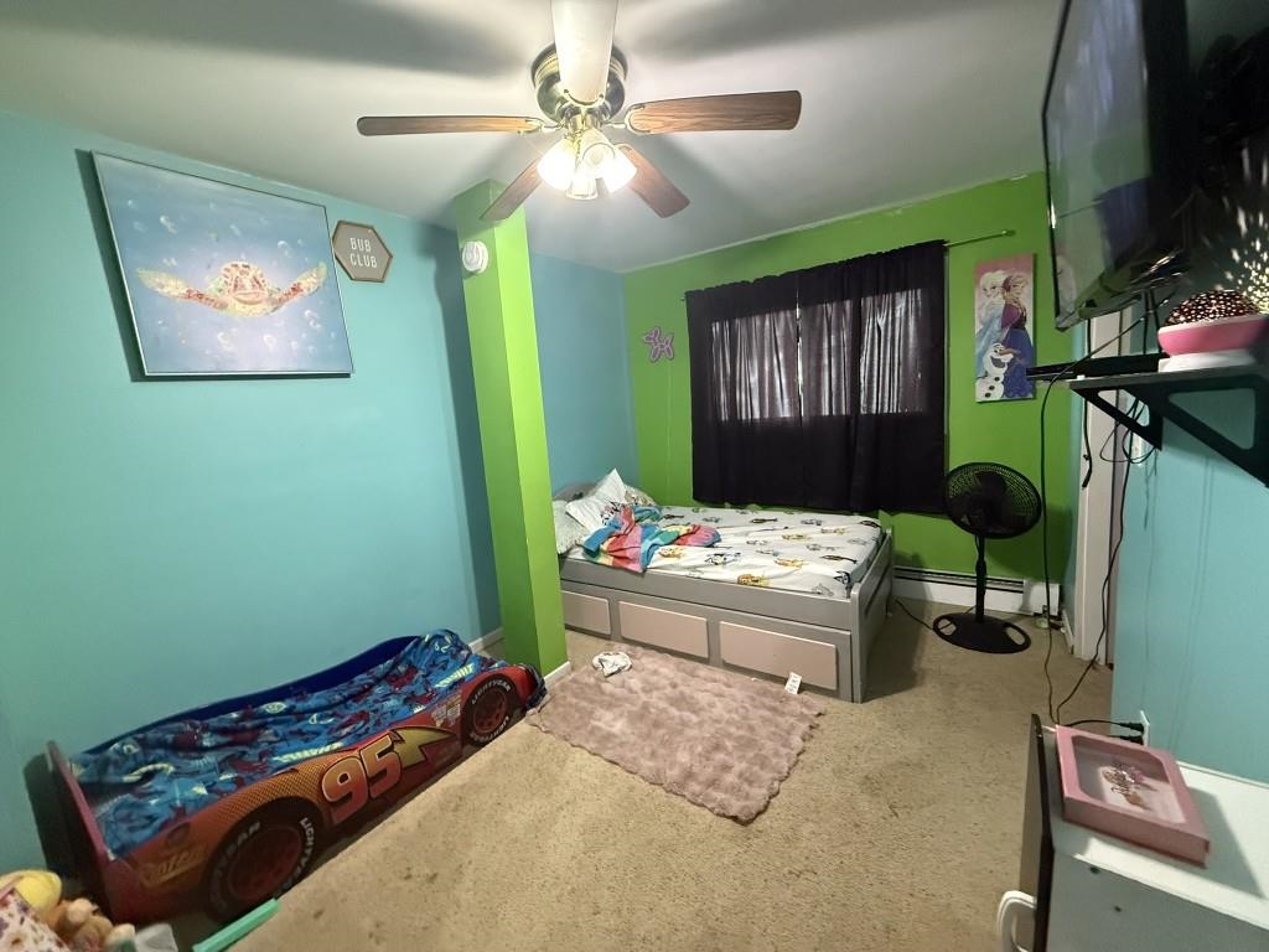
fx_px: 513
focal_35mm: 14
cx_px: 634
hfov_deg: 102.1
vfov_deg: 85.7
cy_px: 476
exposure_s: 1/60
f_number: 2.2
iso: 800
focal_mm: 2.22
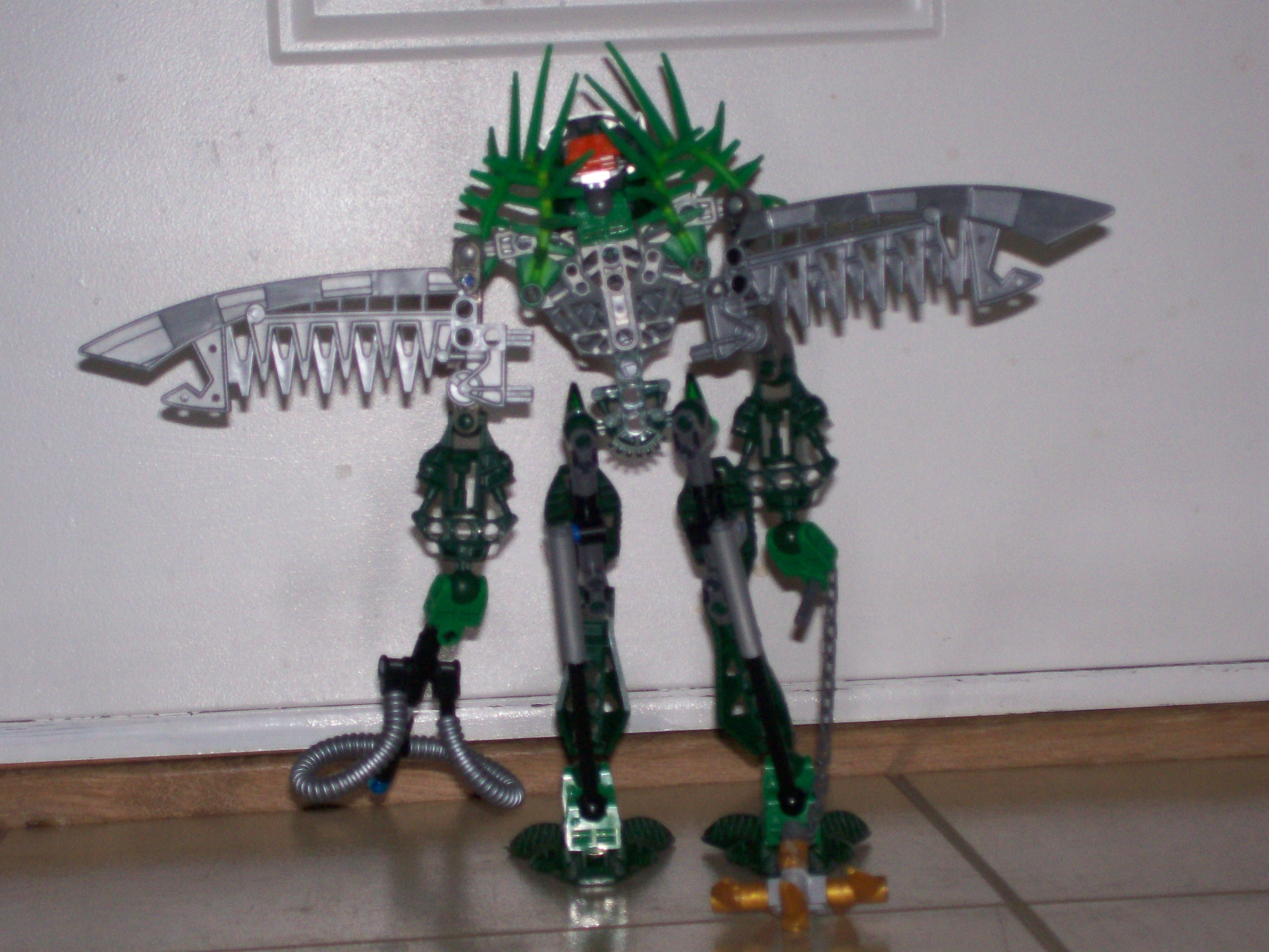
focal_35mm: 108
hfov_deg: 18.2
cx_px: 634
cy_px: 476
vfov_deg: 13.7
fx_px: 3959
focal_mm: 18
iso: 140
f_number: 4.8
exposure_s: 1/125
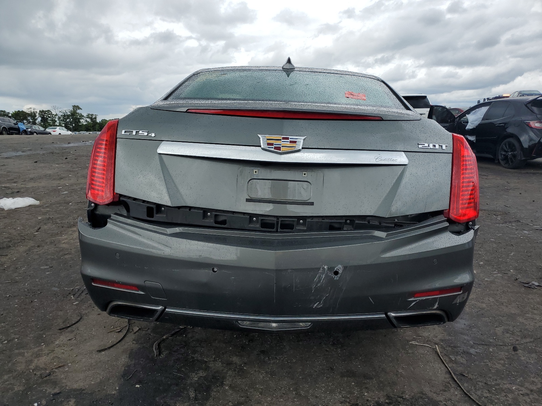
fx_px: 407
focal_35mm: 26
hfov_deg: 67.3
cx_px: 271
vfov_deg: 53.1
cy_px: 203
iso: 50
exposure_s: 1/2500
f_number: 1.5
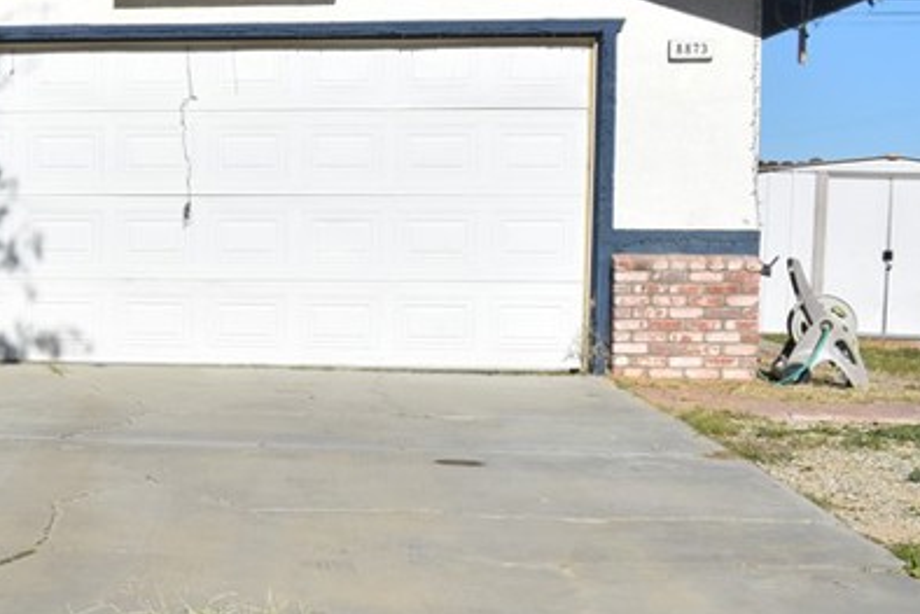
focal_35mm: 78
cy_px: 407
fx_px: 1994
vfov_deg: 17.5
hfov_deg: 23.5
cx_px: -210
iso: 200
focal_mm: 20
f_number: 11
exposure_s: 1/500
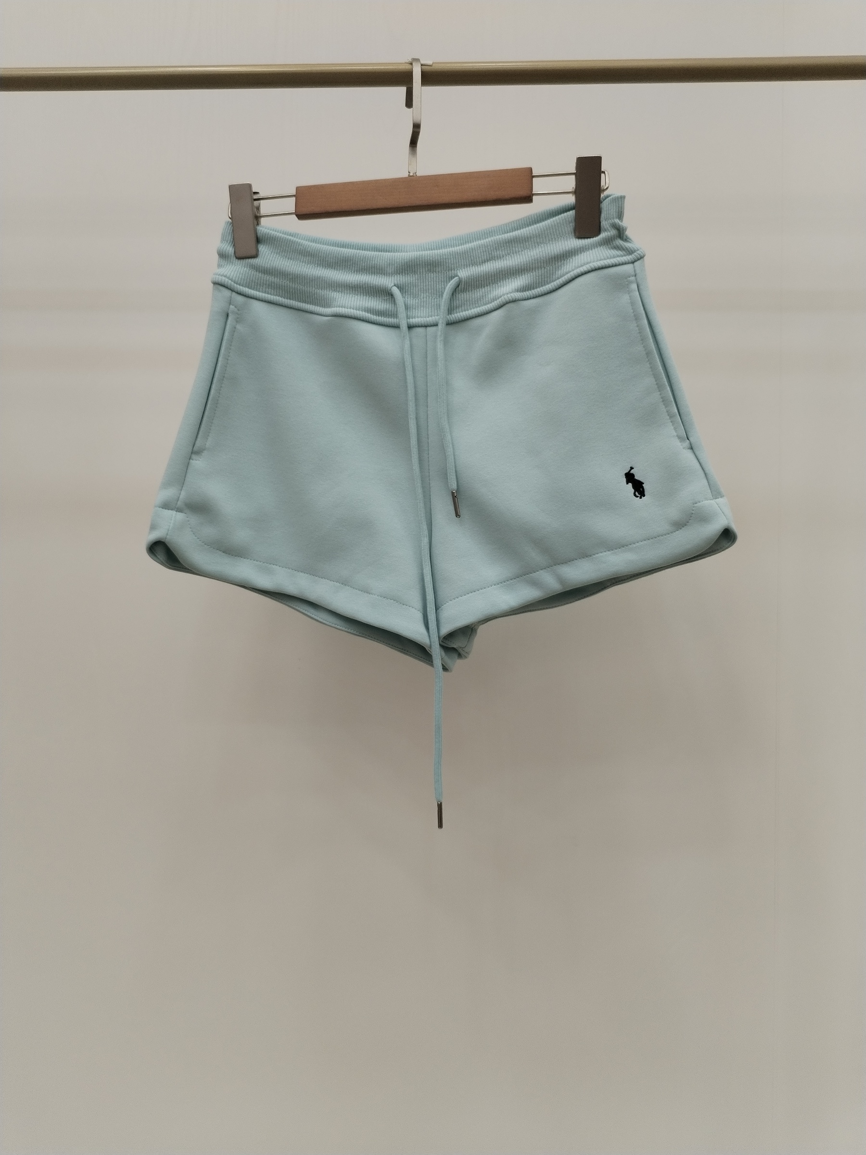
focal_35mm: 29
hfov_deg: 48.2
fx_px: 967
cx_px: 433
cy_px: 578
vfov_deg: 61.7
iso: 165
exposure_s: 1/120
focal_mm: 4.75
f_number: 1.8
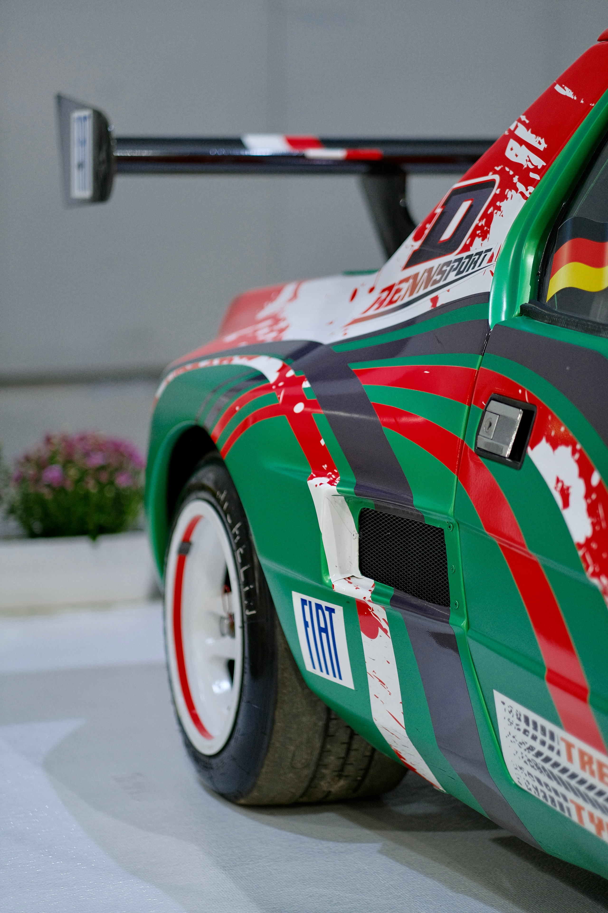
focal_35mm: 84
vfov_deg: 24.2
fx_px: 2128
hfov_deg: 16.3
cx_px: 304
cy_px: 456
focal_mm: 56
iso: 320
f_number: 1.2
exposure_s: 1/70
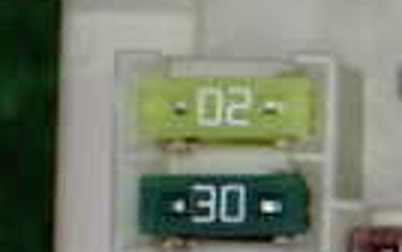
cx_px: 870
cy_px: 513
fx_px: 2610
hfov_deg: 8.3
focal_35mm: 238
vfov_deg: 5.4
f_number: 3.2
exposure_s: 1/160
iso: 800
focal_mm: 9.01
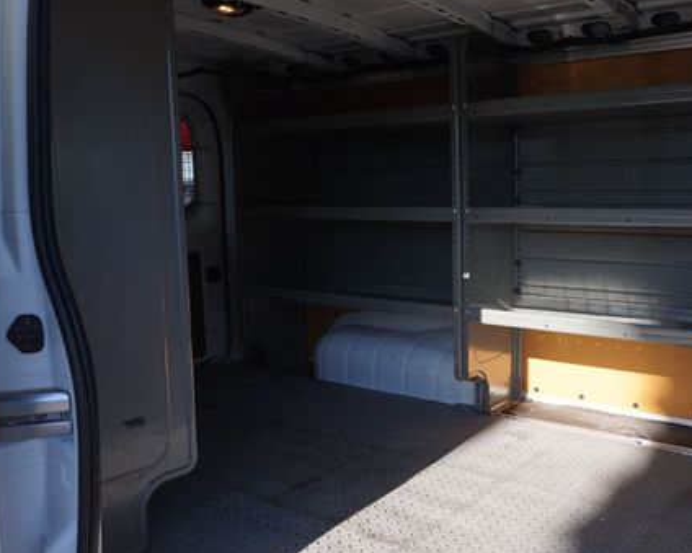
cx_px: 452
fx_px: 696
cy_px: 307
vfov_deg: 43.3
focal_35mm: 34
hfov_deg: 52.0
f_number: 8
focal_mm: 16
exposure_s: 1/100
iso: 100
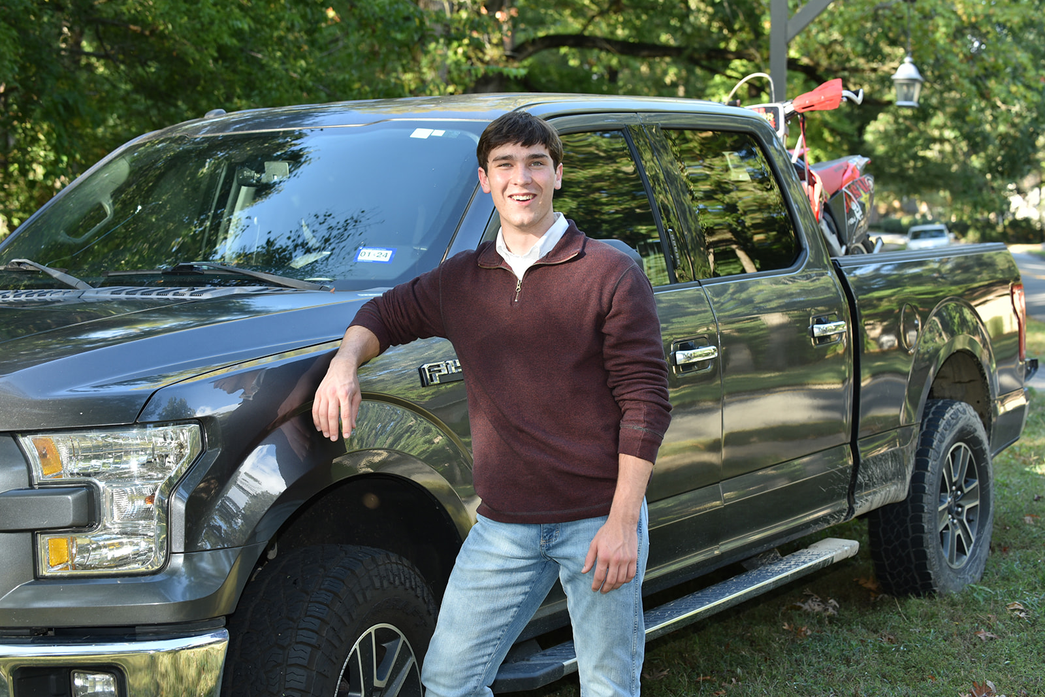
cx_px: 522
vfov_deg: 19.5
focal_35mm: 70
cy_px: 348
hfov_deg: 28.8
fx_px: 2032
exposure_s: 1/125
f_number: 5.6
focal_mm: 70
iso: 320
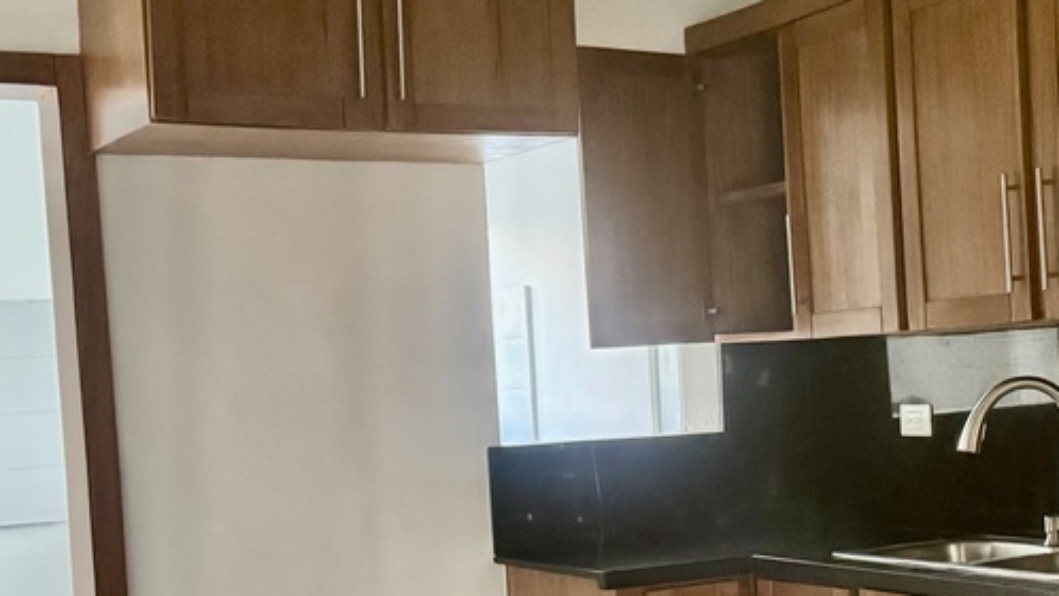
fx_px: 1769
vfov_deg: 19.0
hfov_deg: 33.1
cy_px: 456
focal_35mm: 63
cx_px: 685
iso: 800
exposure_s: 1/44
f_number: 1.78
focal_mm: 6.76
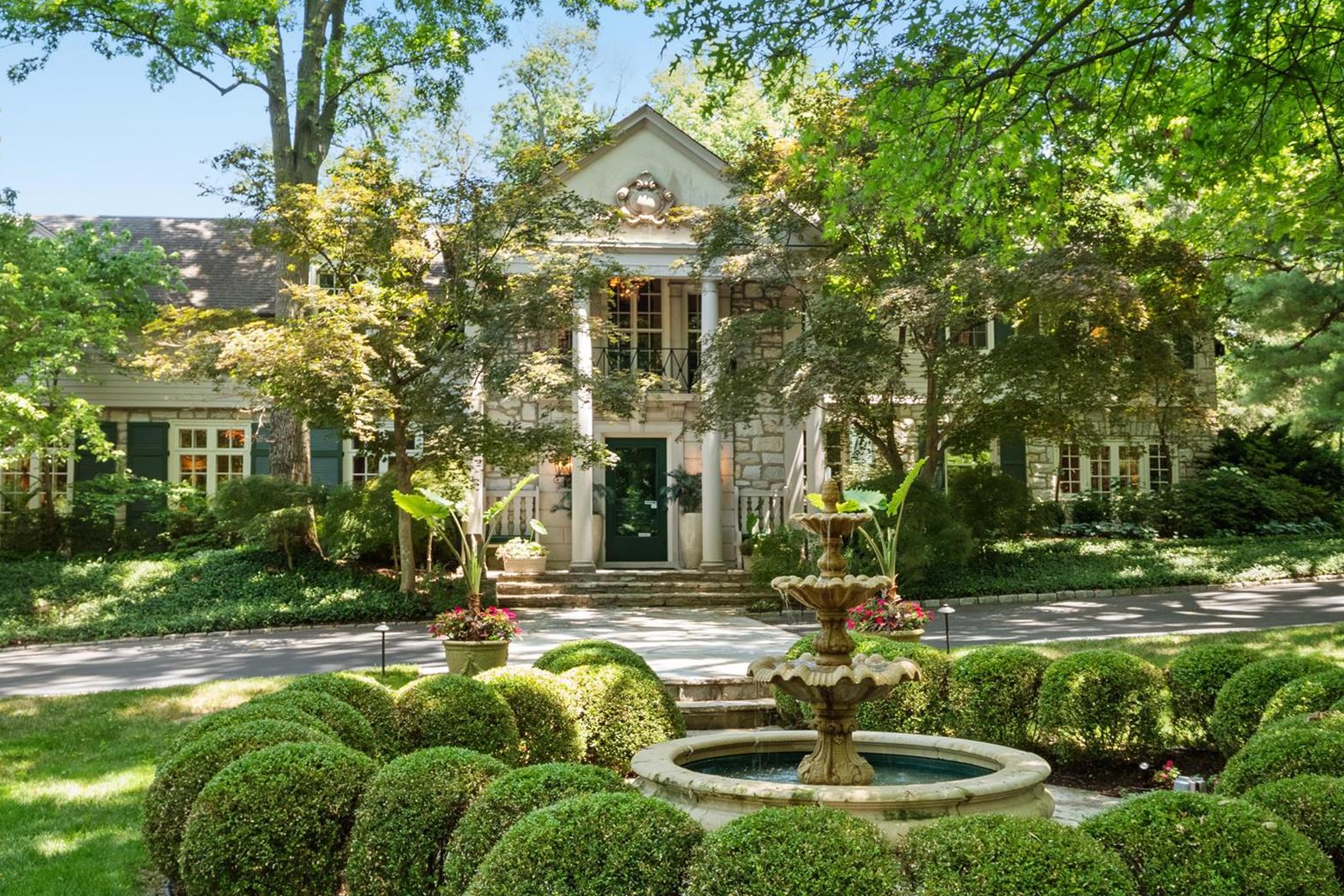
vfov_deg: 36.0
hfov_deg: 51.9
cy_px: 454
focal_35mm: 37
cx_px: 661
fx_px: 1381
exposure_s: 1/250
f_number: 8
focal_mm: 18
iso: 400
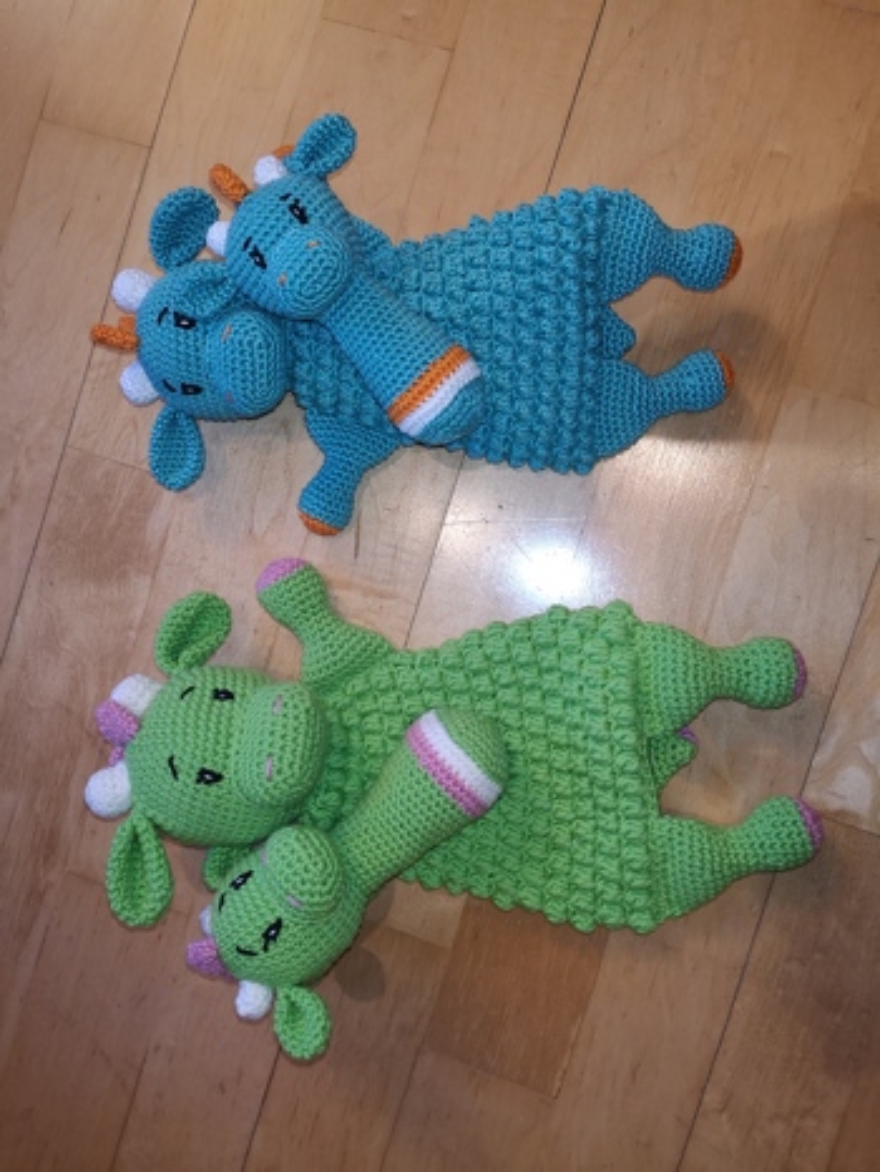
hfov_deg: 51.4
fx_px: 914
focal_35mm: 27
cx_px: 440
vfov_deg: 65.3
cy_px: 586
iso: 200
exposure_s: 1/33.3
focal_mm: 3.95
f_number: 1.8
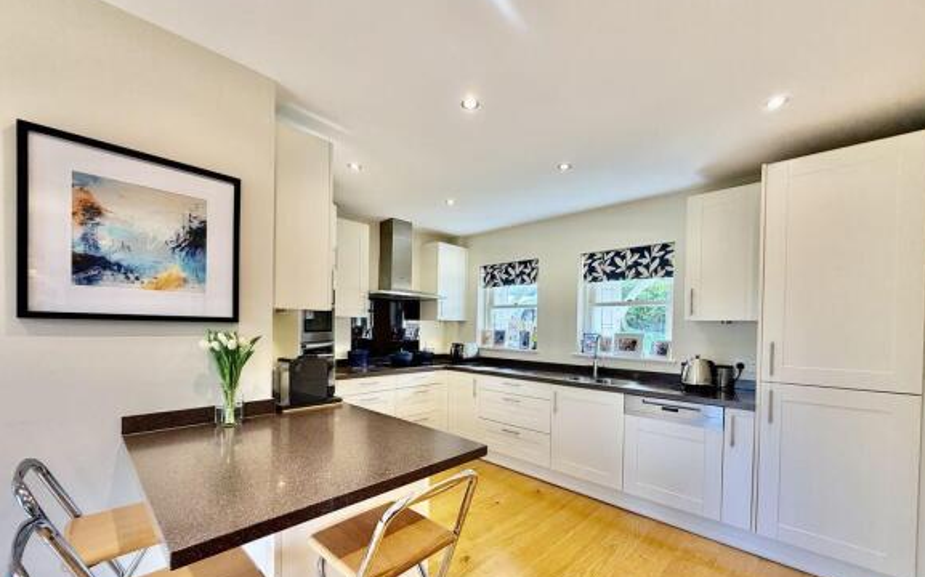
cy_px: 333
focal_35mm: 15
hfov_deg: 101.5
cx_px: 466
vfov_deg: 74.2
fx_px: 378
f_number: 2.2
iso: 160
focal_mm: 2.22
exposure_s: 1/121
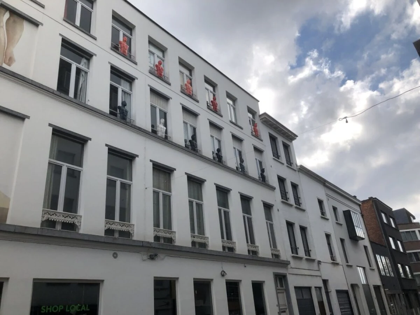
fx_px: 340
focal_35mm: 28
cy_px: 158
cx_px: 210
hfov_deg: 63.4
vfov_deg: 49.7
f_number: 1.8
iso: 20
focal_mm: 4
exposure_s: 1/2000
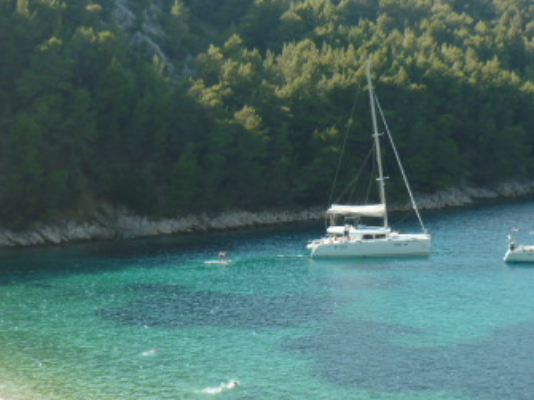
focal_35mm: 63
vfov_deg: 23.3
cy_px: 222
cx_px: 261
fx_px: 972
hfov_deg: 30.7
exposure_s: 1/500
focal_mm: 5.5
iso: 80
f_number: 2.8
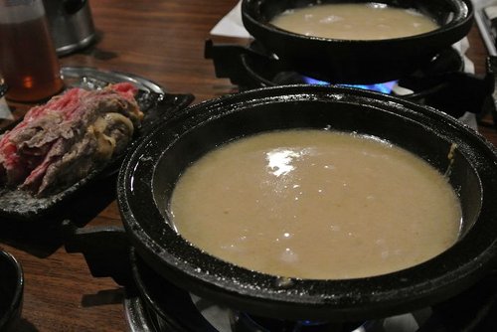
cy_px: 166
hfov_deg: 44.5
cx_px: 248
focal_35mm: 44
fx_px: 608
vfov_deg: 30.6
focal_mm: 16.3
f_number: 4.2
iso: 1250
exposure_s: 1/15
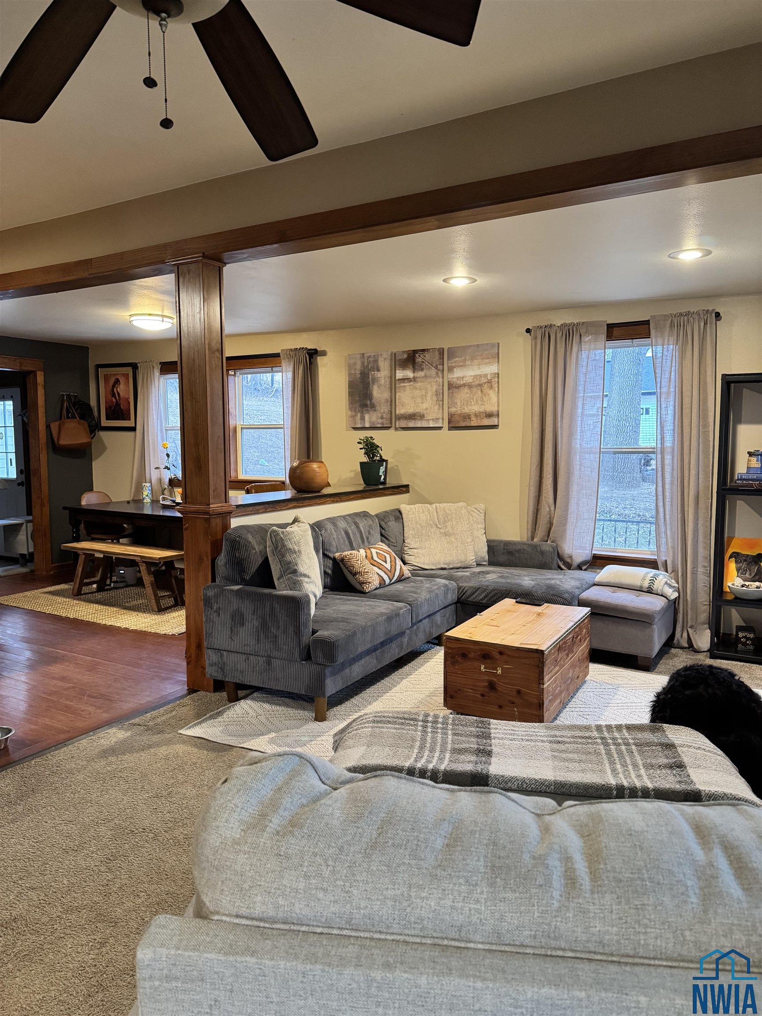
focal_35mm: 24
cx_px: 381
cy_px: 508
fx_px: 704
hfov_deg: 56.8
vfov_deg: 71.6
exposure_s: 1/60
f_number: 1.78
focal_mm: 6.76
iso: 640
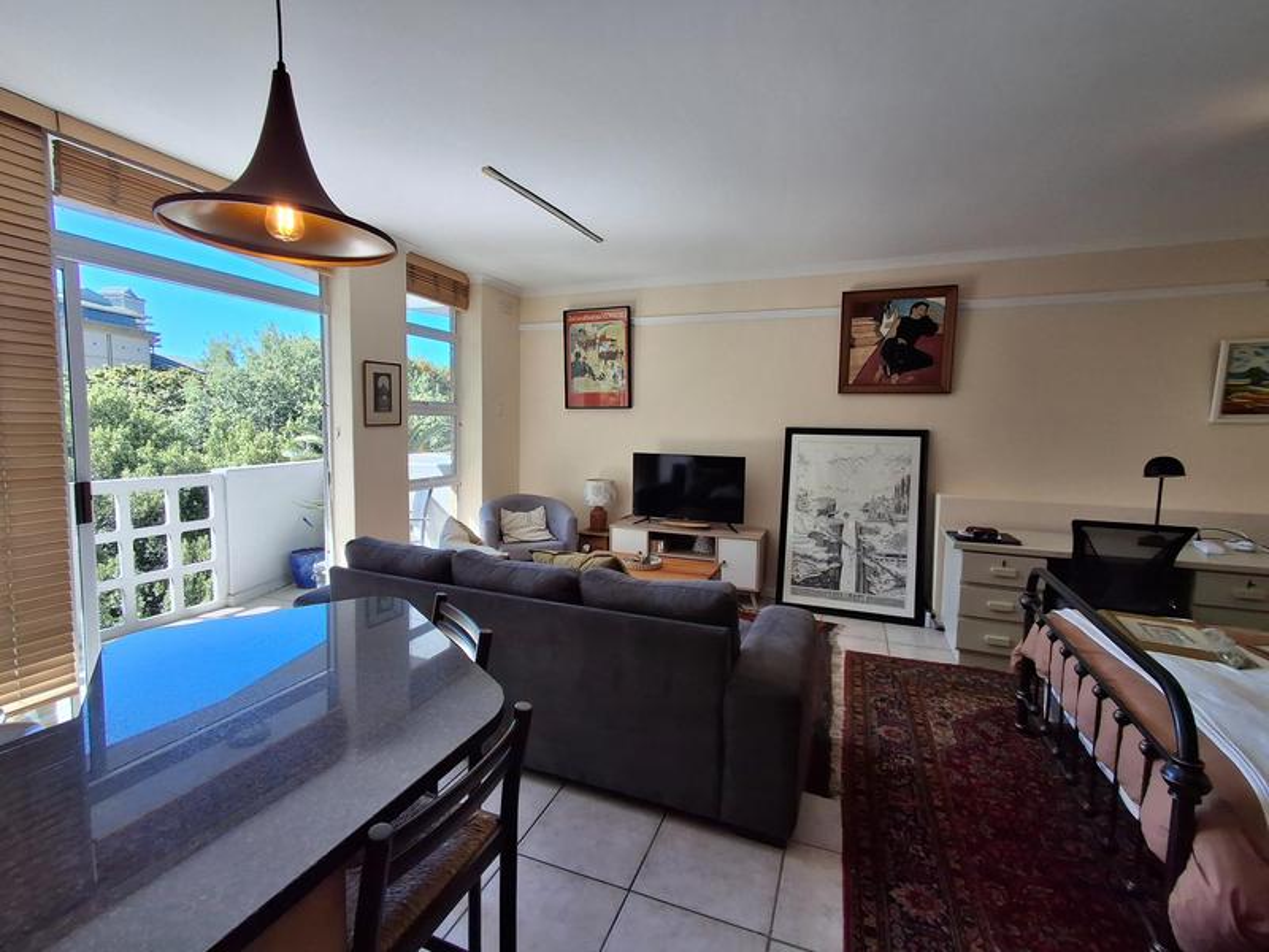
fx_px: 587
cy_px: 476
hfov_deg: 94.5
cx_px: 634
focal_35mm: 16
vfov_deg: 78.1
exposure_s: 1/220
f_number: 2.2
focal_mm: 1.64
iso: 40
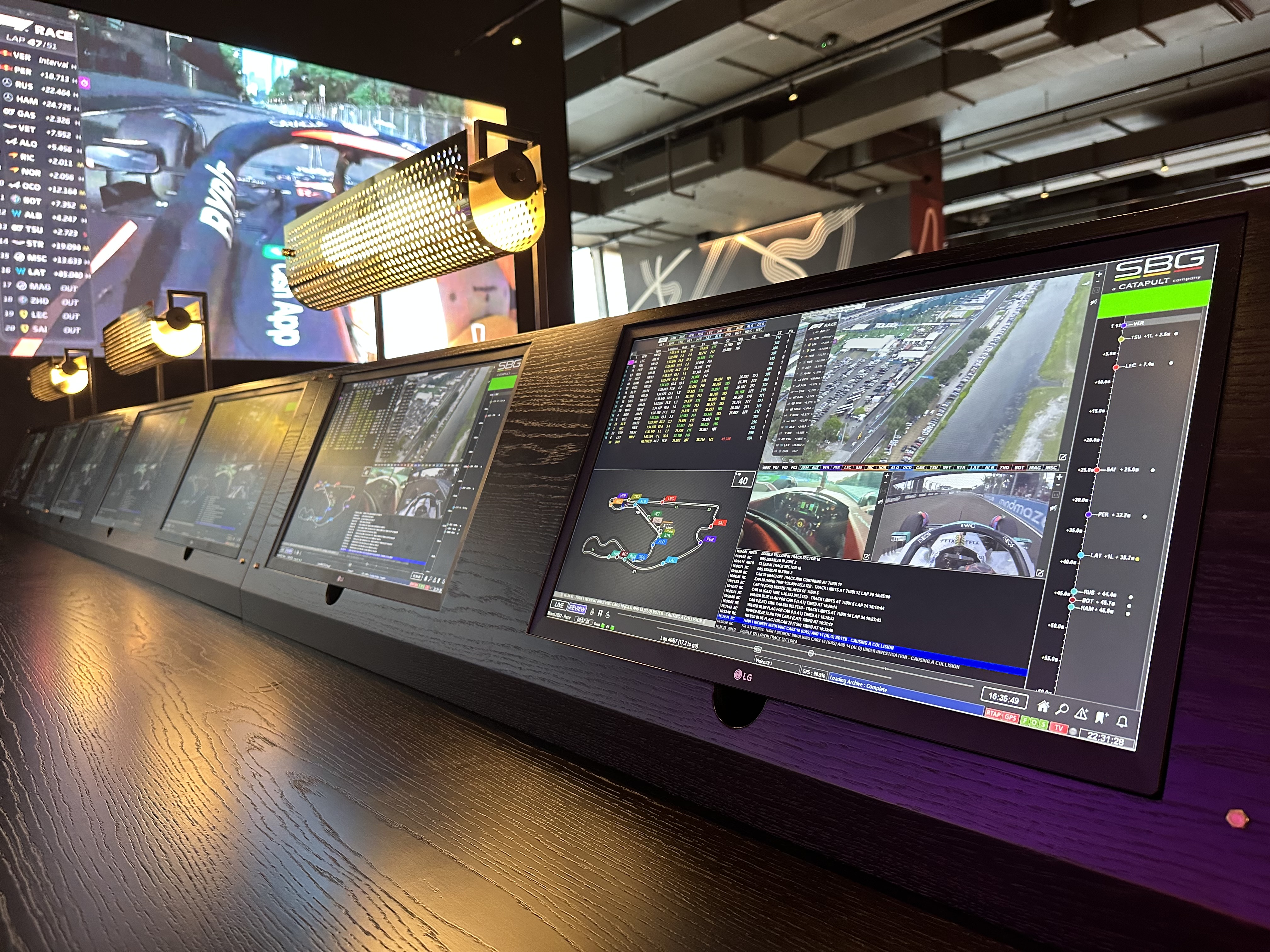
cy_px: 476
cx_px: 635
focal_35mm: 24
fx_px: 881
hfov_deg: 71.6
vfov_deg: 56.8
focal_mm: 6.86
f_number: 1.78
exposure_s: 1/60
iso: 400
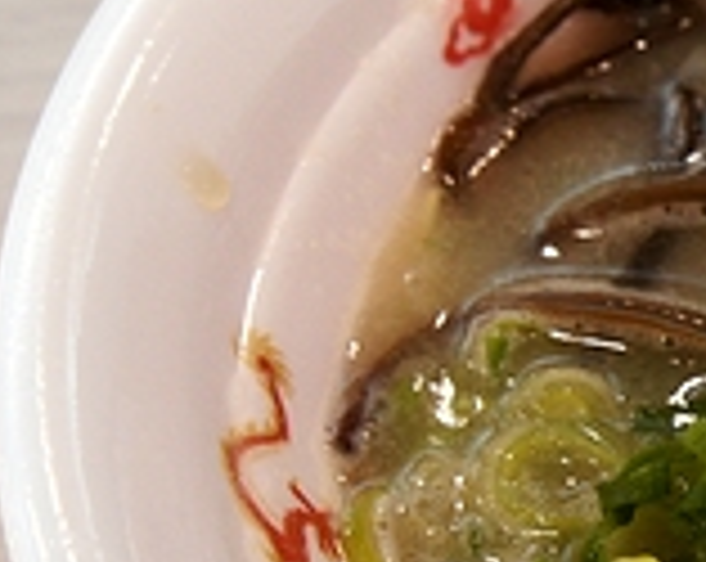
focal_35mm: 131
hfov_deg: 14.0
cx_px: 1003
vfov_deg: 11.7
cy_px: 427
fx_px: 2732
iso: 1250
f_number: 5.6
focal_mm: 28
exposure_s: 1/50
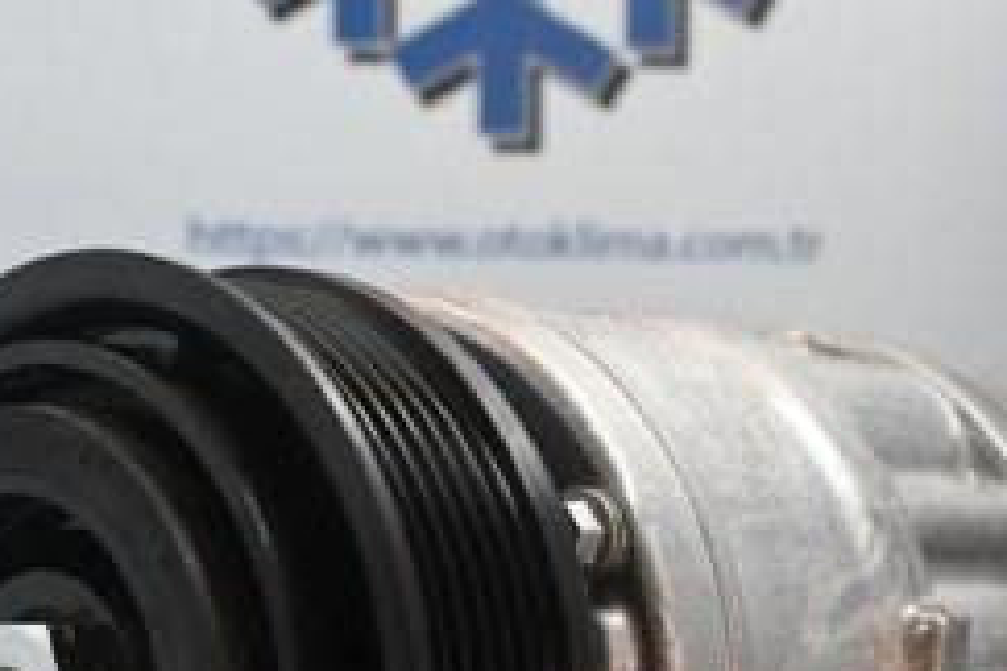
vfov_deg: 15.8
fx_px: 2384
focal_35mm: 85
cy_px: 630
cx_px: 460
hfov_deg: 23.8
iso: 1400
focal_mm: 23
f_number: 4.2
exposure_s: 1/125
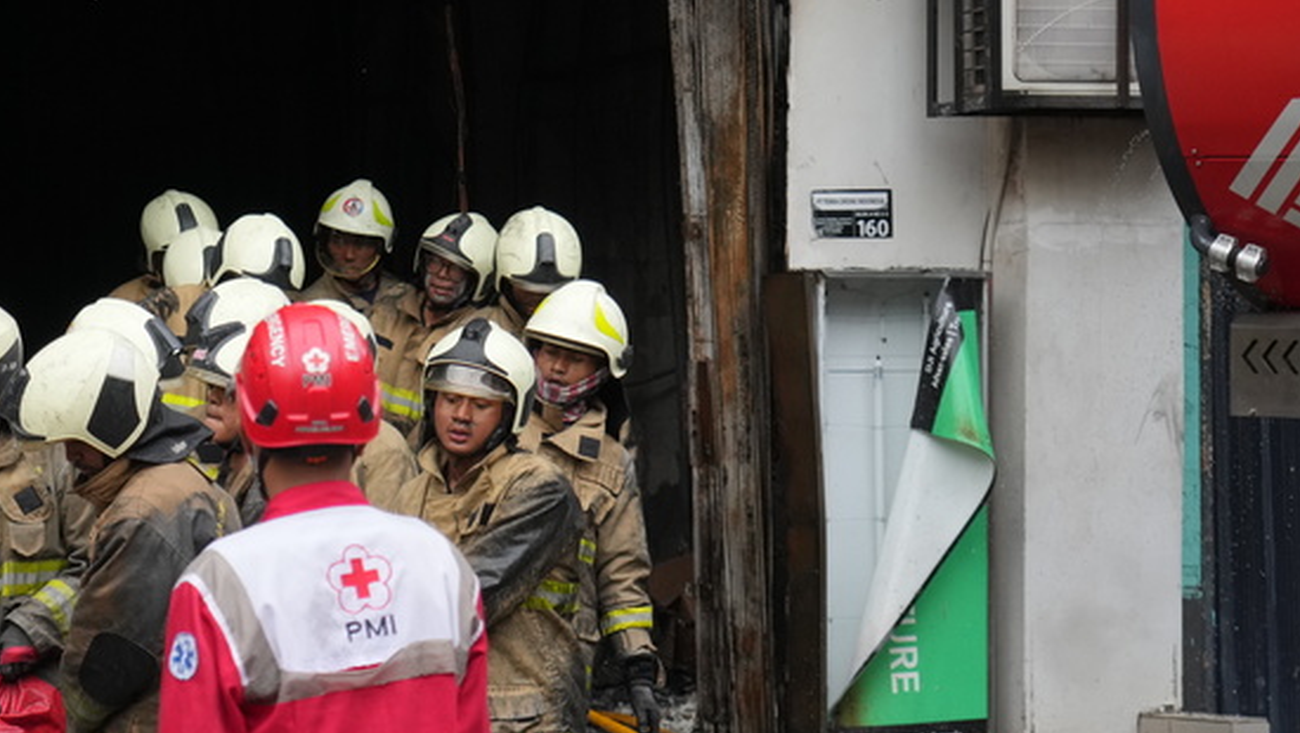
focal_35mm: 115
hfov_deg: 18.3
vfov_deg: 10.5
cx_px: 142
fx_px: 3966
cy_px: 481
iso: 1000
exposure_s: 1/1000
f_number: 4
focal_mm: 59
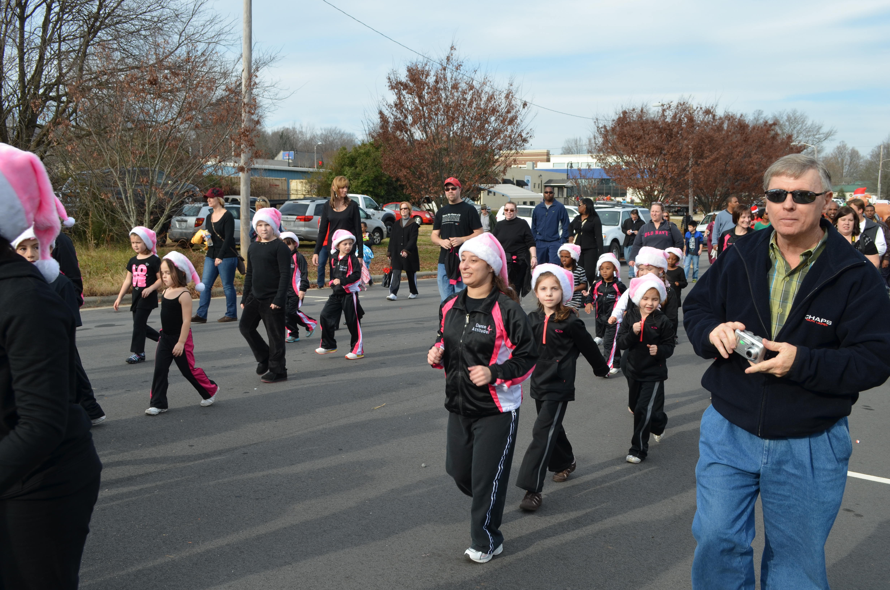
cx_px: 445
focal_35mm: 33
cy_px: 295
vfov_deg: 39.8
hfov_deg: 57.3
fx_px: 814
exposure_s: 1/250
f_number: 8
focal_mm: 22
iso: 180
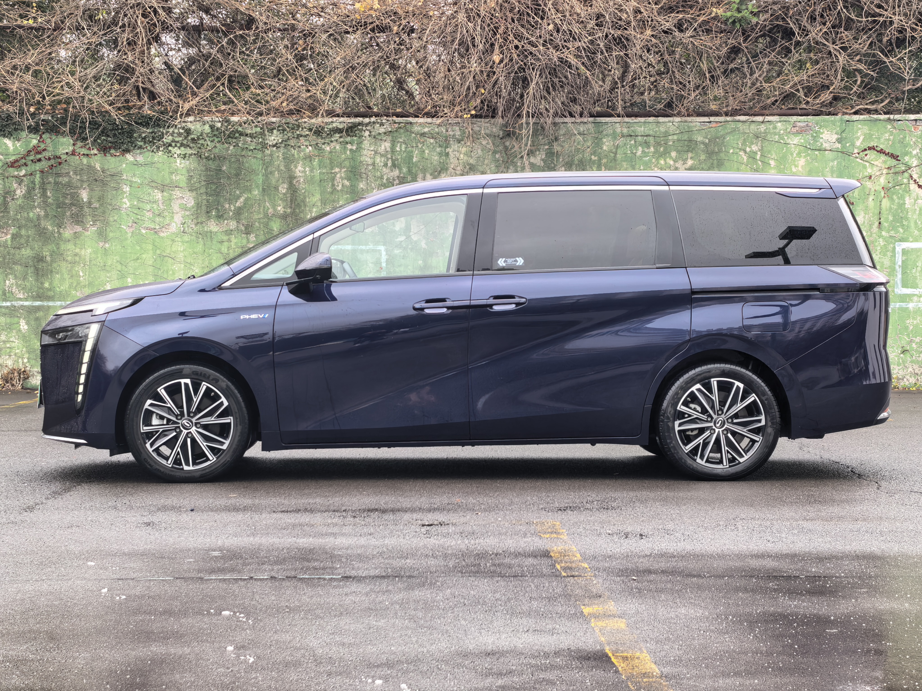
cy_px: 346
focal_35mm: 74
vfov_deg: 19.9
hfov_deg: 26.3
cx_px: 461
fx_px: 1971
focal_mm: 6.98
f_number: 2
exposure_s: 1/125
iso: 50
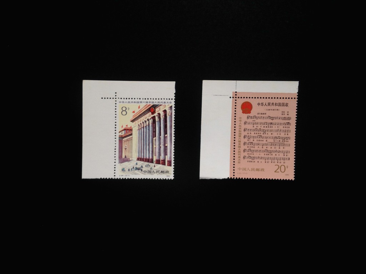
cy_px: 137
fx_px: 370
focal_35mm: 35
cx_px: 183
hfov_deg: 52.6
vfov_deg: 40.7
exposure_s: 1/24
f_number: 2.4
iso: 50
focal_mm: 4.28
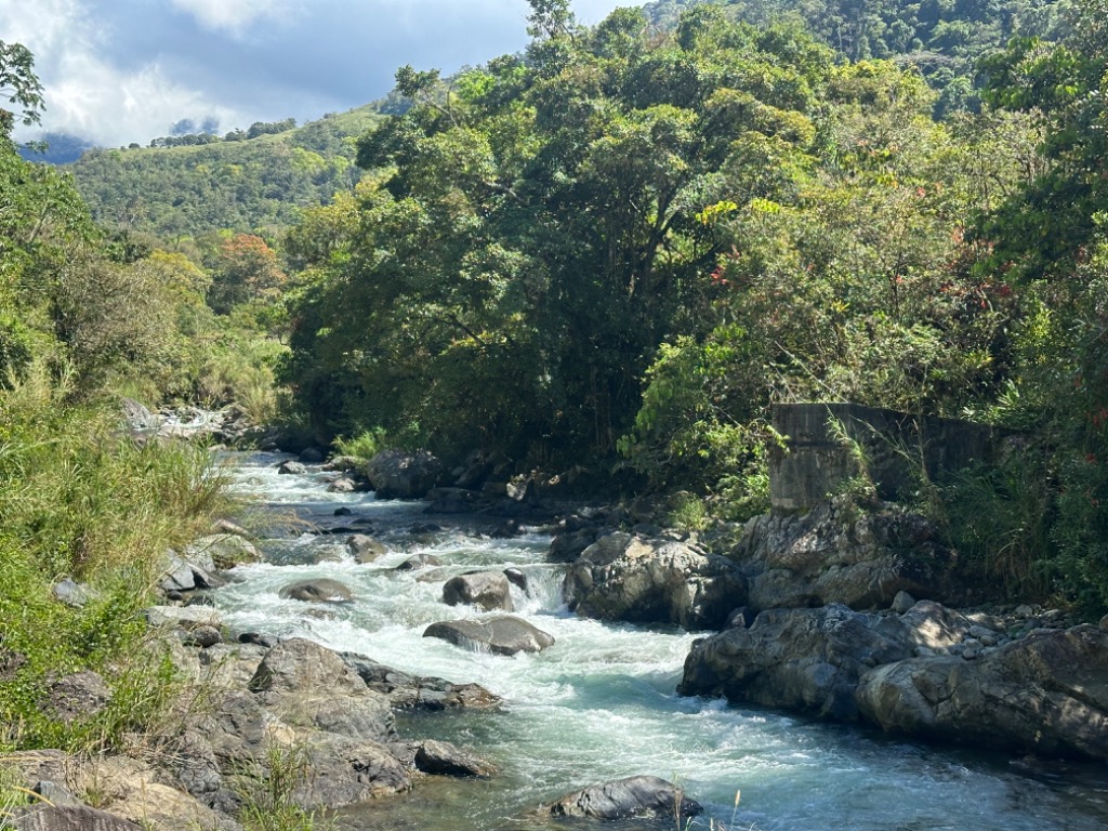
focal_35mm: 48
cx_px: 554
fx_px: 1536
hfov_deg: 39.7
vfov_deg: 30.3
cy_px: 416
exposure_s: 1/1395
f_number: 1.78
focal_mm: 6.86
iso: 64
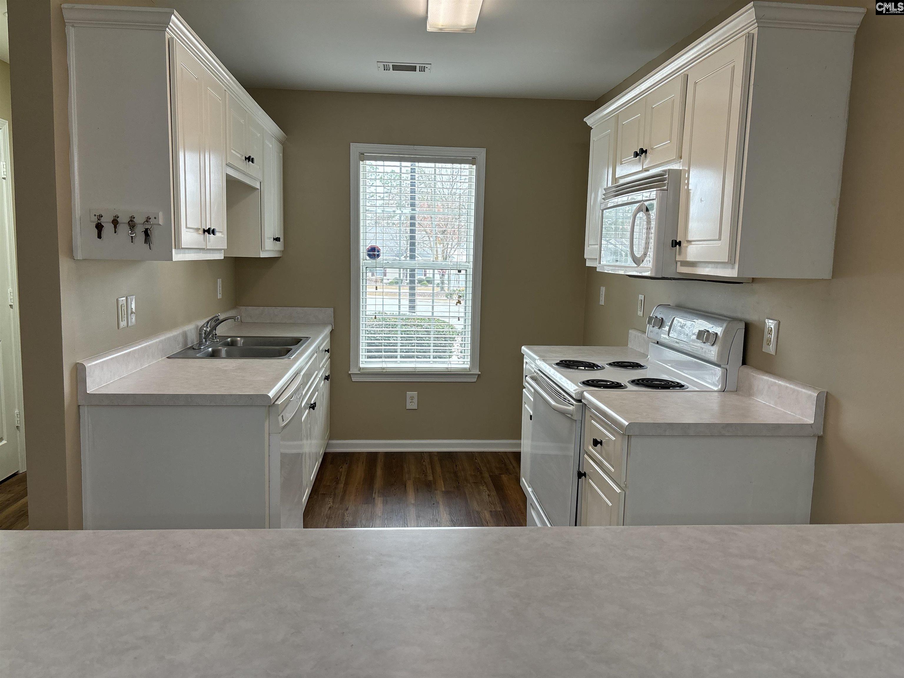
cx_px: 452
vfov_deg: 53.1
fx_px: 679
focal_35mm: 26
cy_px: 339
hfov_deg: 67.3
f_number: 1.6
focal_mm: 5.96
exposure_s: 1/60
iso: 80
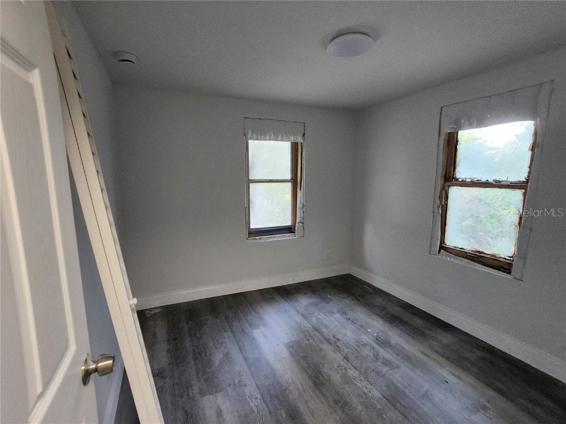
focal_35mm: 13
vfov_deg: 89.9
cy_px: 212
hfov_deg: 106.2
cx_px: 283
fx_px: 213
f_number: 2.2
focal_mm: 1.7
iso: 320
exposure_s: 1/40
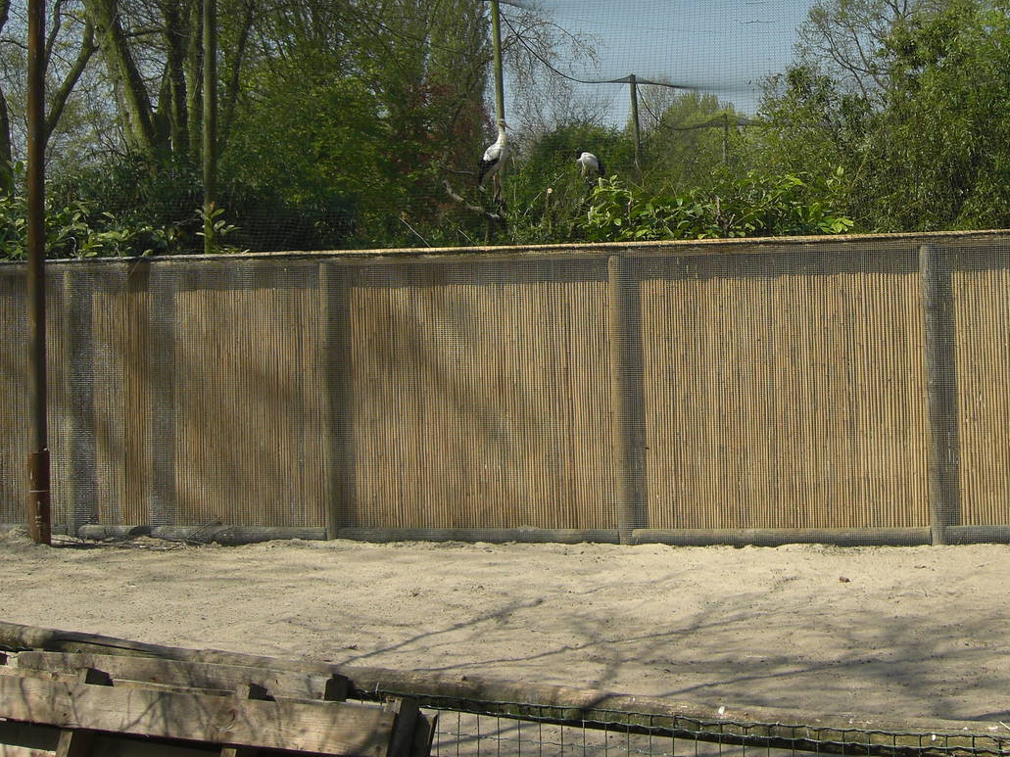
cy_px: 170
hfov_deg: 32.1
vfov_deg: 24.5
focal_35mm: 59
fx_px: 1721
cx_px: 760
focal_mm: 7.9
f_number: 4
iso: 80
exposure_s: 1/640
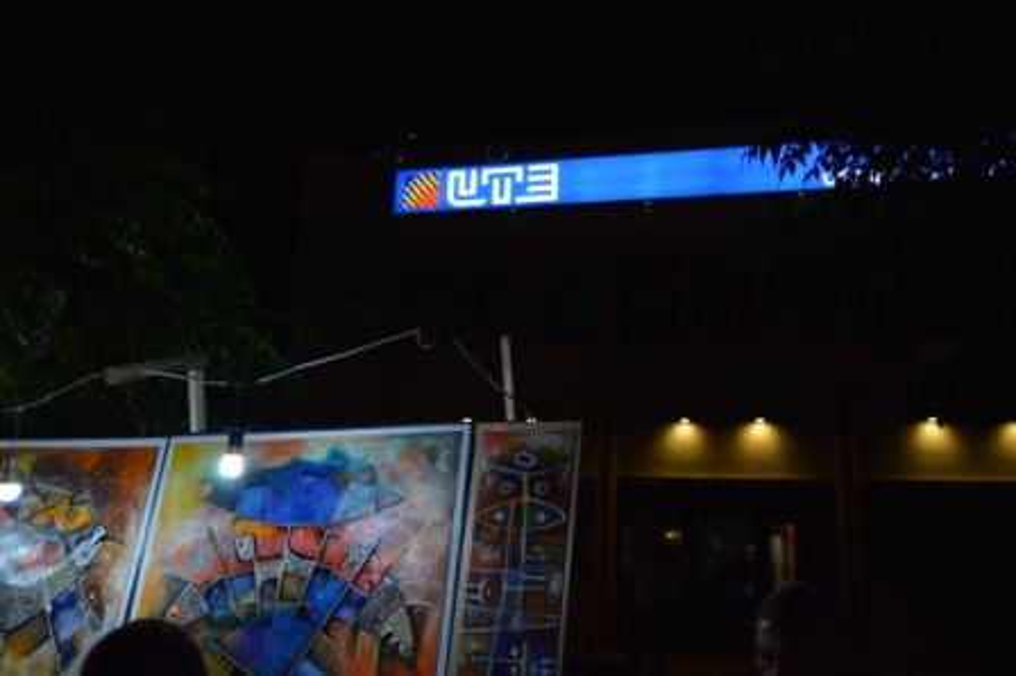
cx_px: 508
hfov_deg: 57.3
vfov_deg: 39.9
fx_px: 931
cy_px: 338
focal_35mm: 33
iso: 400
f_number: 4
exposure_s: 1/60
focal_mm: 22
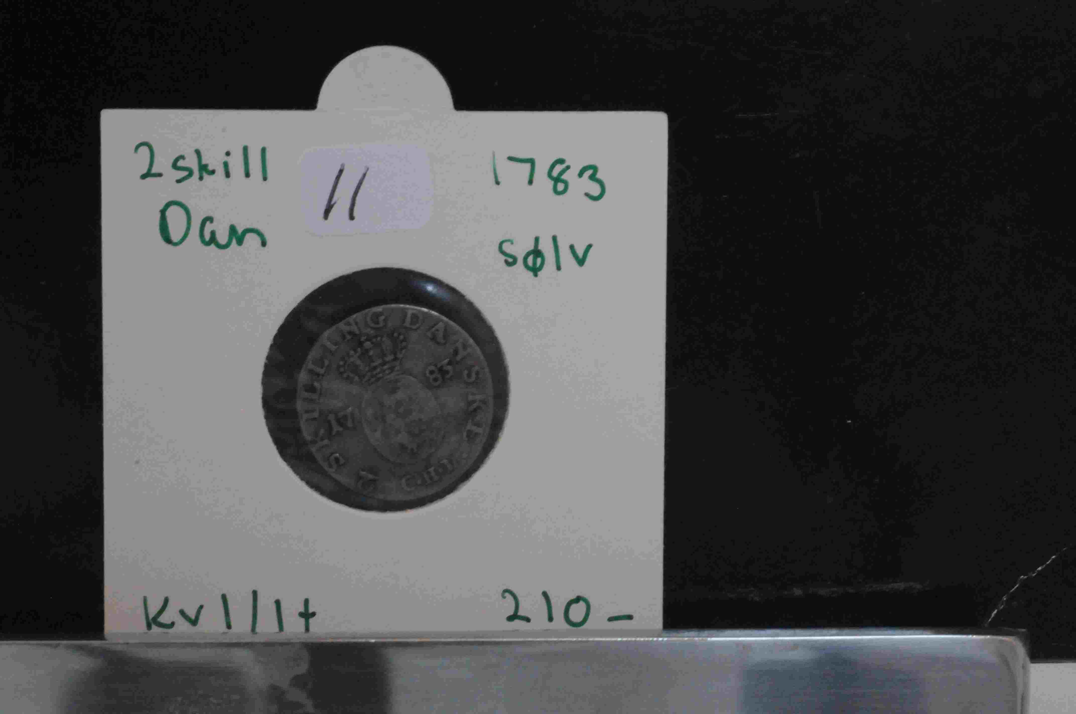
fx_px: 3134
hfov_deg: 19.5
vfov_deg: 13.0
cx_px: 538
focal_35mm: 105
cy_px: 357
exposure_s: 1/20
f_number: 25
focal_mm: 70
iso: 3200
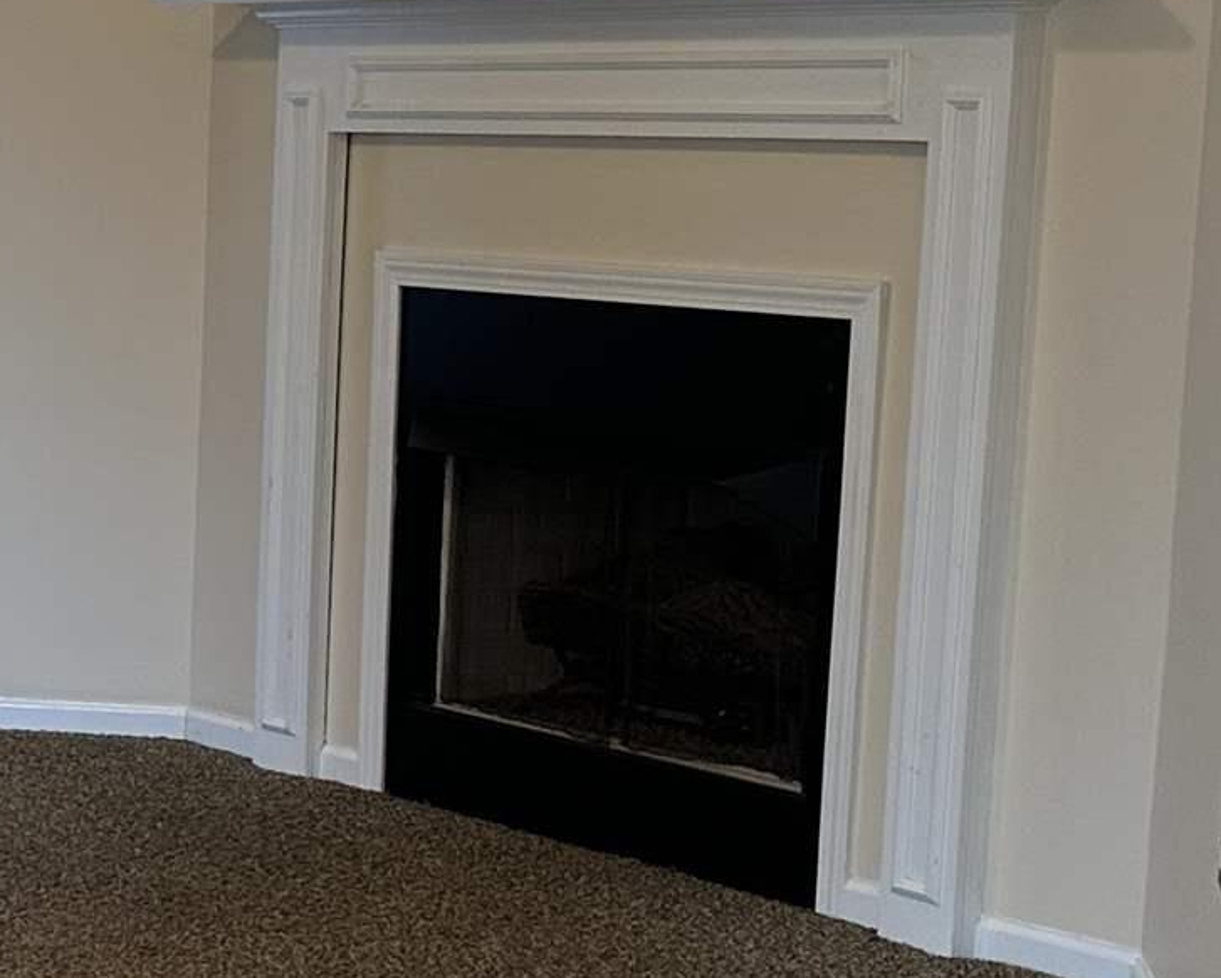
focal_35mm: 99
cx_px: -470
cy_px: 702
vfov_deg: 15.5
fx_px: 3579
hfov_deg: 17.8
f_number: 1.78
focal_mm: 6.86
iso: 100
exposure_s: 1/120
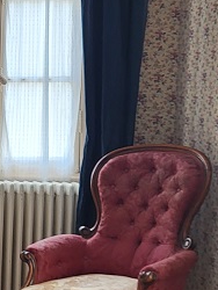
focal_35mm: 104
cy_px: 164
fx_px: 872
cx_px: -237
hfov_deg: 12.4
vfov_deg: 18.9
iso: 80
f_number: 1.8
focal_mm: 5.4
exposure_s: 1/100
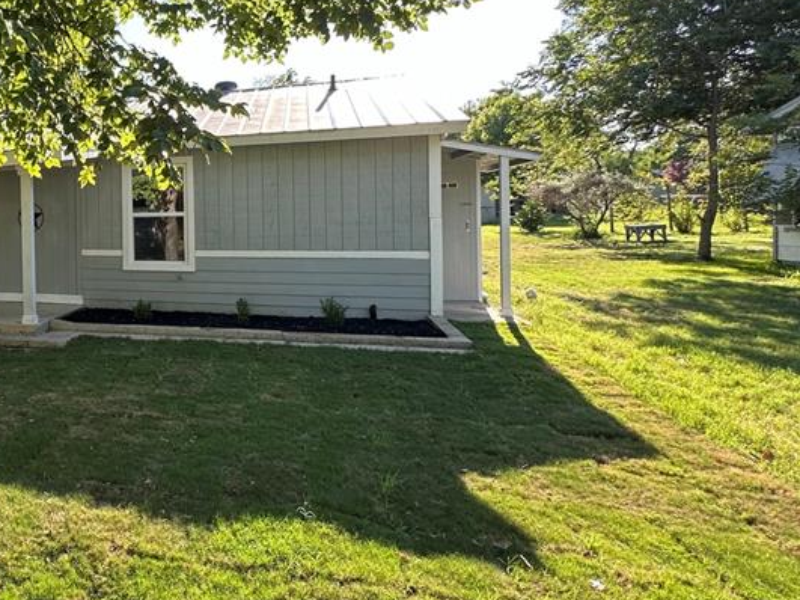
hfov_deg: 55.1
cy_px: 225
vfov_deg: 50.8
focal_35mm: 27
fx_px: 624
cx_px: 54
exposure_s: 1/264
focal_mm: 2.22
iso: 40
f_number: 2.2
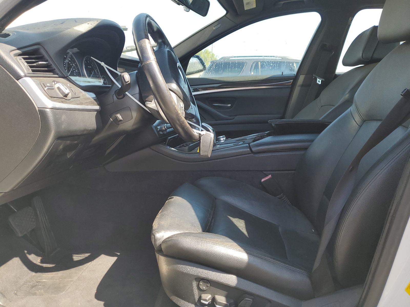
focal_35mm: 26
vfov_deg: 53.1
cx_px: 205
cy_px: 154
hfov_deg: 67.3
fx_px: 308
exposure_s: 1/417
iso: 50
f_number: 1.5
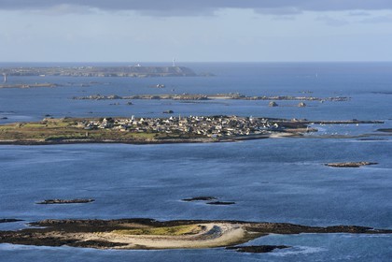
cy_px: 131
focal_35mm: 145
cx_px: 196
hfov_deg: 14.2
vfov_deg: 9.5
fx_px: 1579
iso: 800
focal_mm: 145
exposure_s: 1/1250
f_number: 10
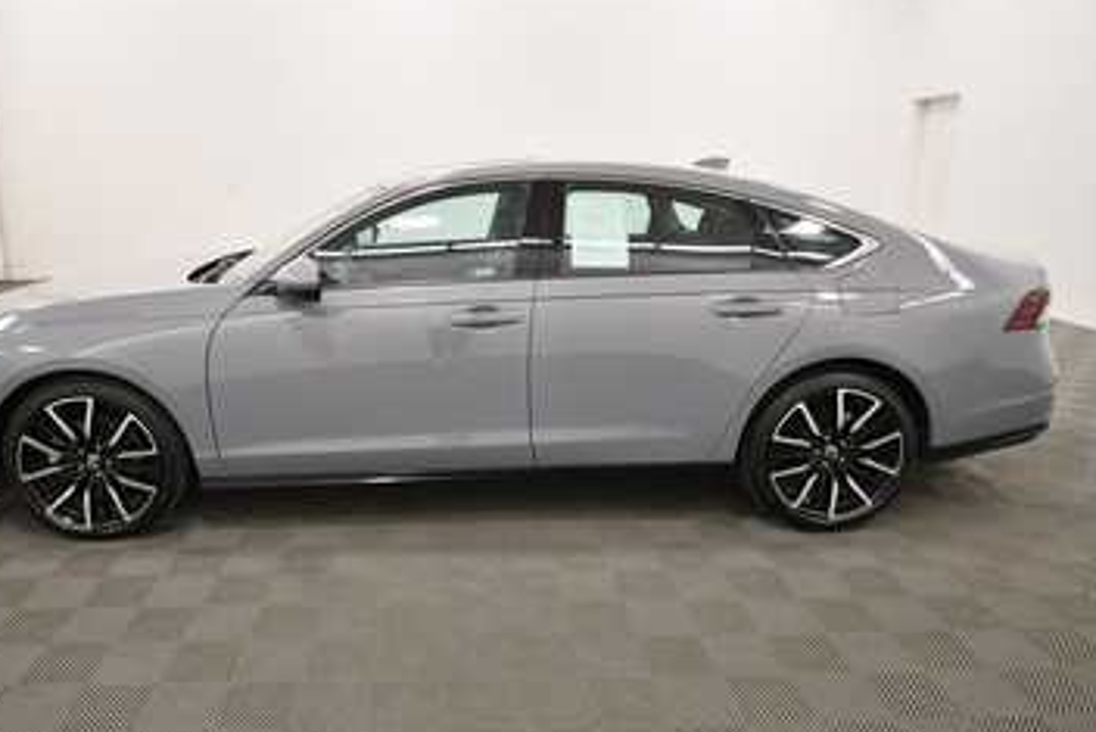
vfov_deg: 51.3
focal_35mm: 25
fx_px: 761
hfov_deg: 71.2
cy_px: 350
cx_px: 476
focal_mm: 15
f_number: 5
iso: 800
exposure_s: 1/125
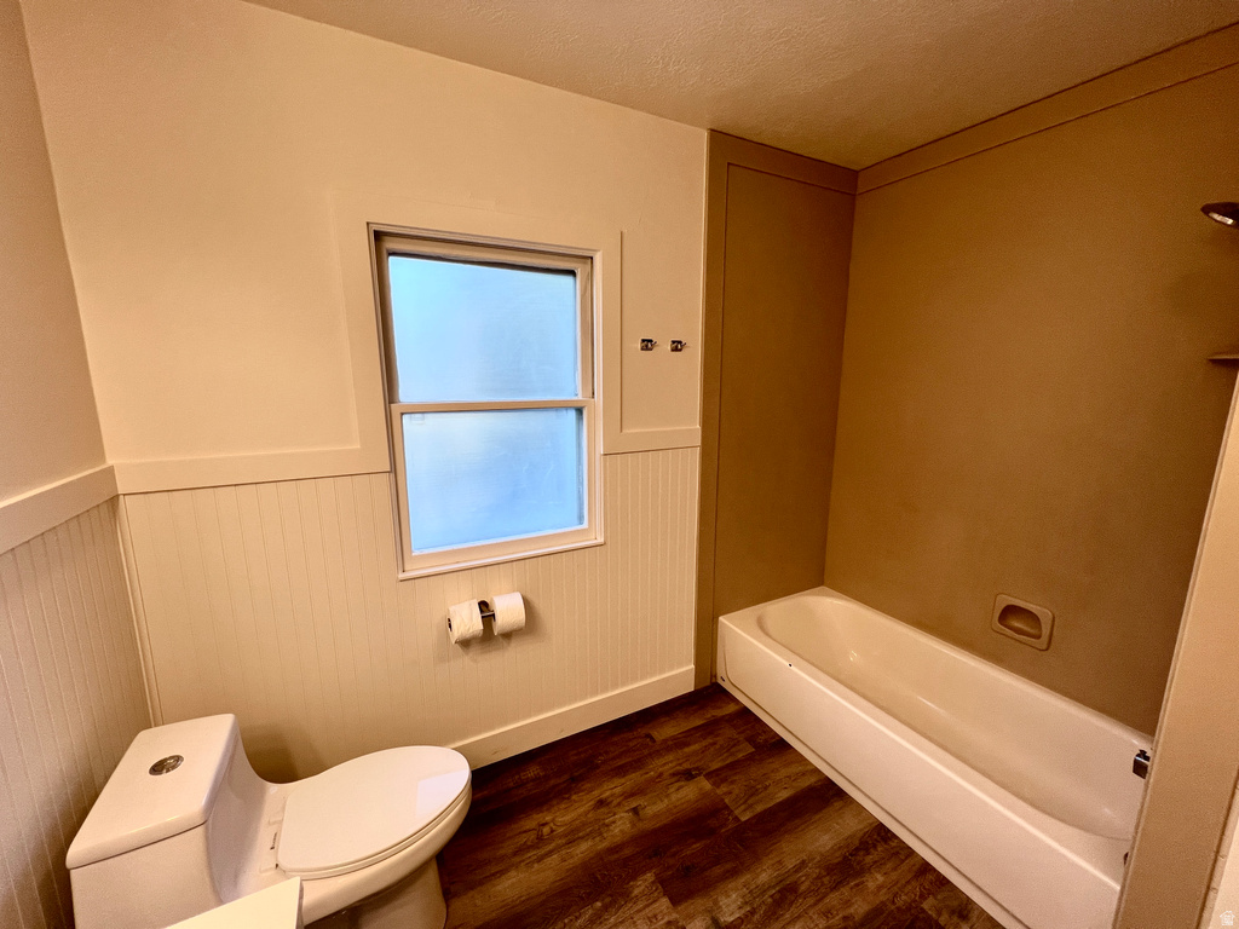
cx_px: 620
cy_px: 464
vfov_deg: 89.9
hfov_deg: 106.2
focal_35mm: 13
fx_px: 465
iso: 80
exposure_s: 1/120
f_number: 1.8
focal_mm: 1.57
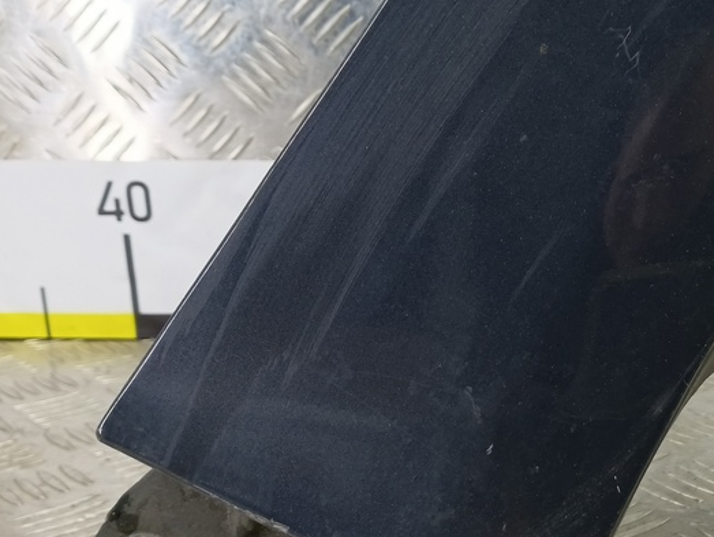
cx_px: 670
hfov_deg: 38.5
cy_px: 283
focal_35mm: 45
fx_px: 929
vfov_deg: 32.2
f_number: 1.6
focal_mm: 4.11
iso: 208
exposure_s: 1/50
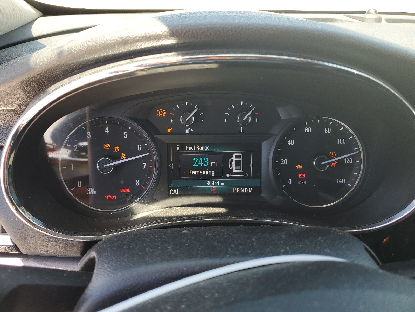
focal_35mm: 26
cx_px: 208
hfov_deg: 67.3
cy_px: 156
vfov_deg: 53.1
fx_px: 312
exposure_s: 1/179
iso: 50
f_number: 1.5
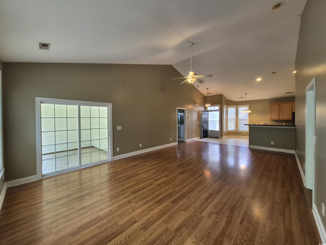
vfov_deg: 89.9
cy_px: 122
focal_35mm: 13
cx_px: 163
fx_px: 122
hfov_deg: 106.2
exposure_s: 1/60
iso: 100
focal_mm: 1.74
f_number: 2.2
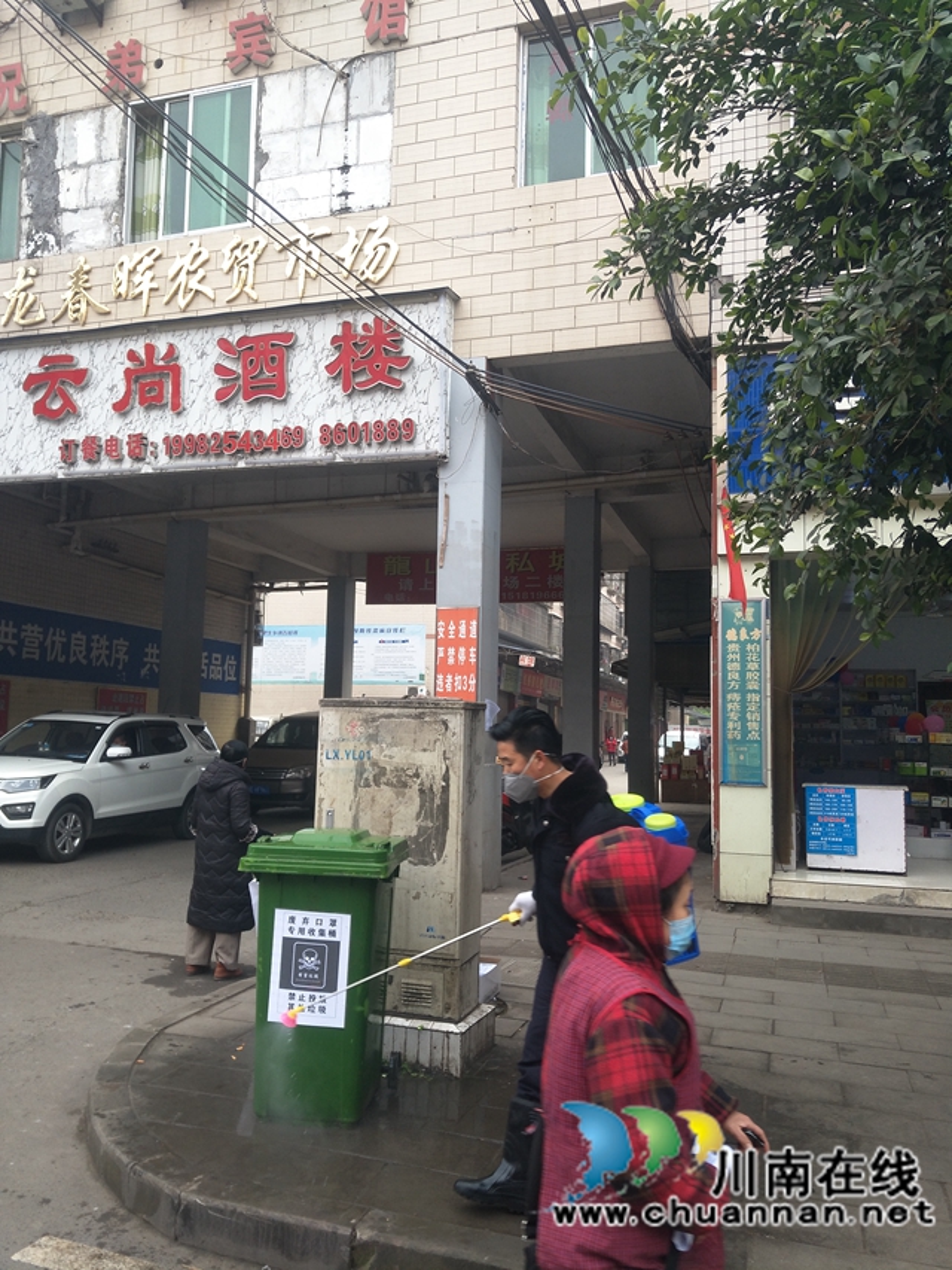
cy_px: 635
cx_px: 476
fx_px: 807
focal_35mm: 22
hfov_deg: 61.1
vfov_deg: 76.4
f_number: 2
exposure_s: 1/100
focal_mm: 3.79
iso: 50
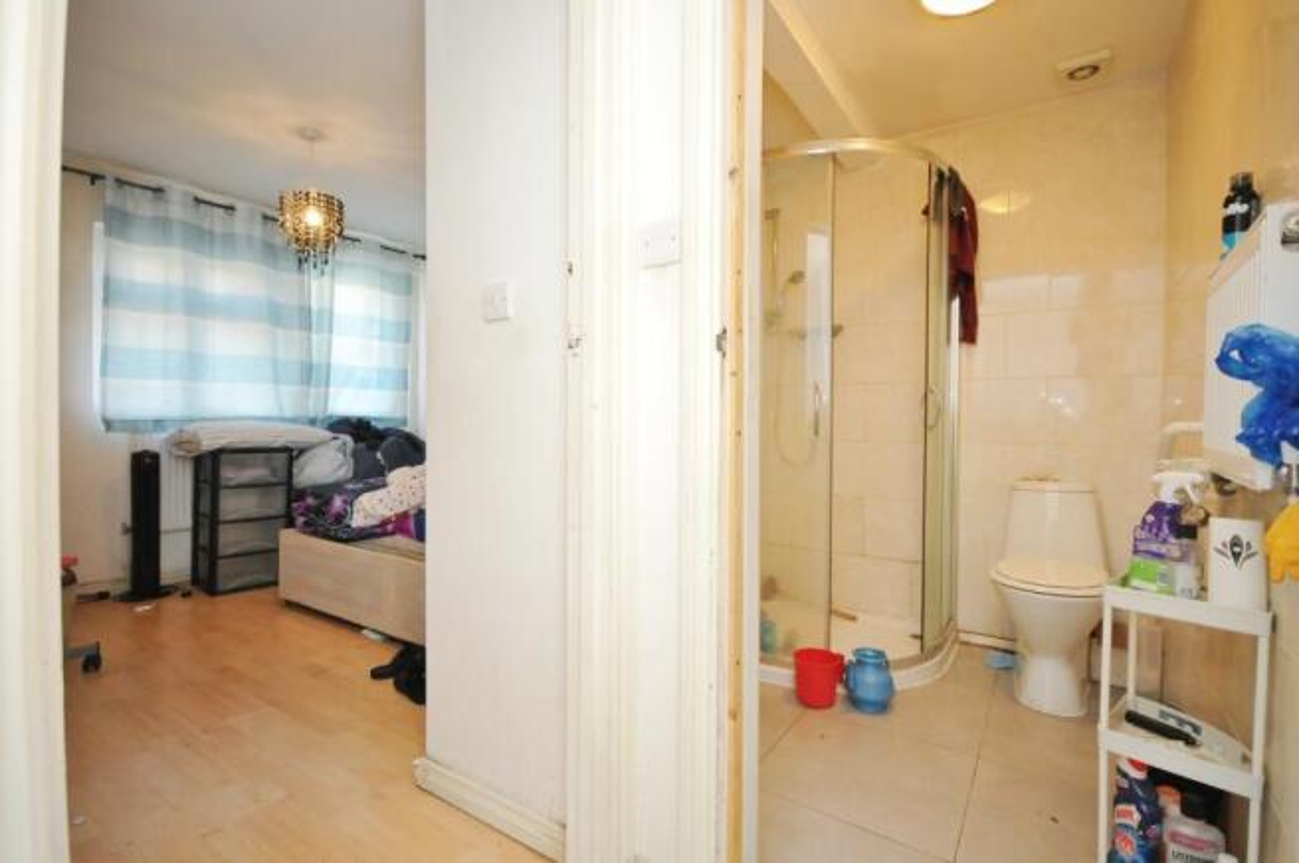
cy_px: 432
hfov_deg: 95.0
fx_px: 595
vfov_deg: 71.9
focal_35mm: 16
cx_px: 650
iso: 800
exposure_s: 1/60
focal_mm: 11
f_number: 7.1
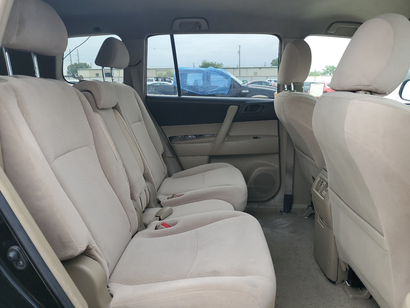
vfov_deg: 53.1
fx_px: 308
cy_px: 154
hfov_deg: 67.3
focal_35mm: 26
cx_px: 205
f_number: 1.5
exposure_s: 1/238
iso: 50
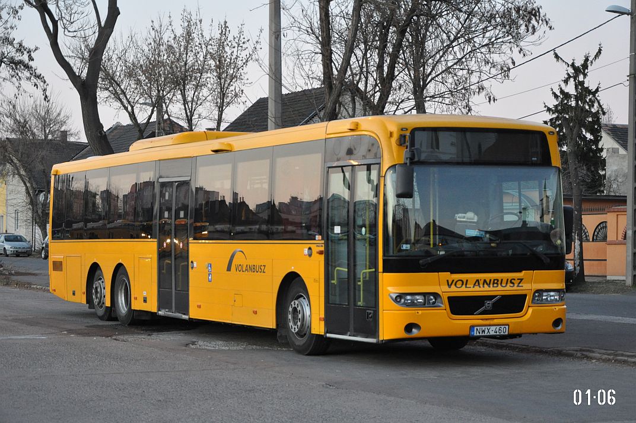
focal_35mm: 87
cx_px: 318
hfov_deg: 23.4
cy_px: 212
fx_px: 1535
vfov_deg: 15.7
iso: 1600
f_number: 5
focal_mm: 58
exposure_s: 1/60
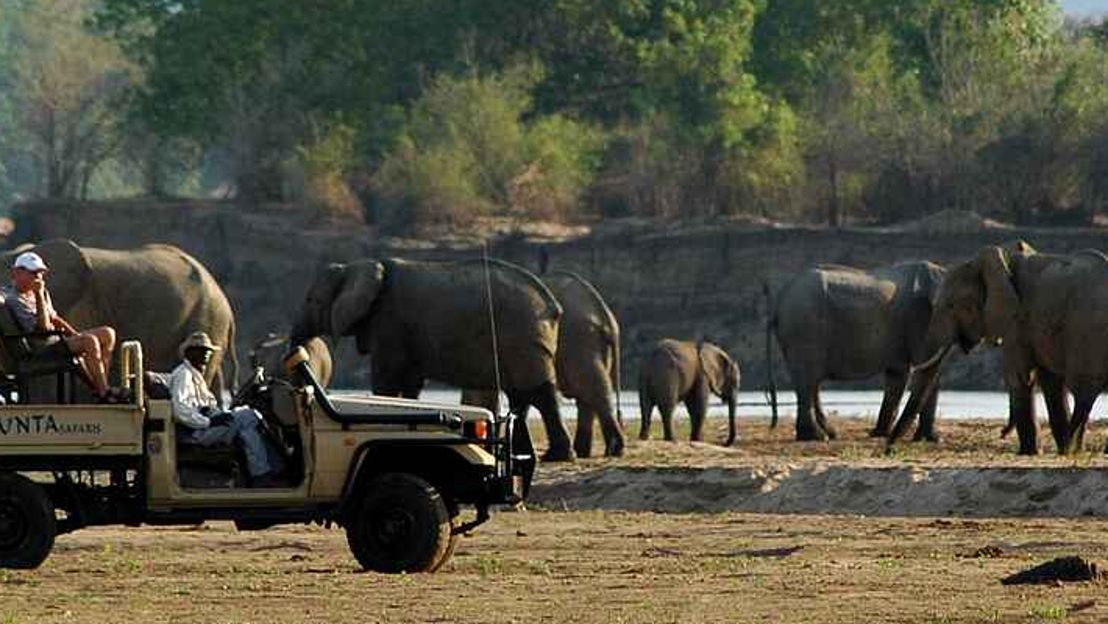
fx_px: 25981
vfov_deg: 1.4
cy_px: 292
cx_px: 554
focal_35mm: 884
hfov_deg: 2.4
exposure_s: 1/500
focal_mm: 250
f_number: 5.3
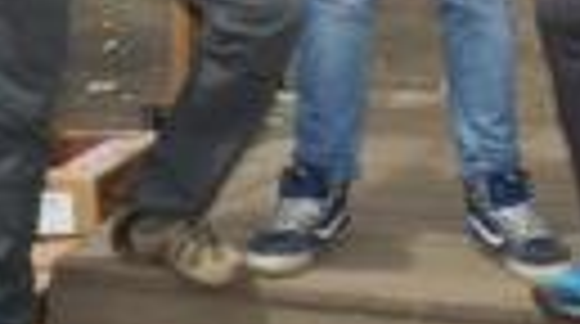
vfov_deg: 8.1
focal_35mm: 140
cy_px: -369
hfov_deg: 15.1
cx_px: 580
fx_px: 2150
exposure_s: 1/200
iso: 200
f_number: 11
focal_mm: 23
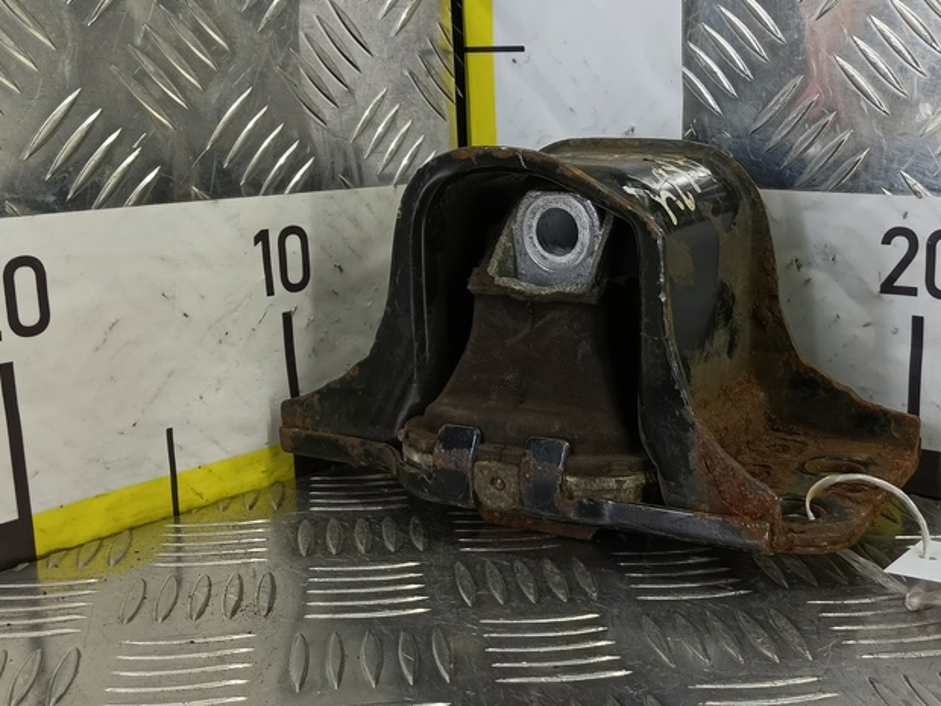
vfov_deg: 37.7
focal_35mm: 38
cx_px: 619
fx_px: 1033
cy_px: 370
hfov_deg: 48.2
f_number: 1.6
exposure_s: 1/50
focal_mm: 4.11
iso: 125
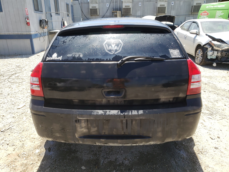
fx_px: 172
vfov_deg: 53.1
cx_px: 114
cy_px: 86
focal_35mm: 26
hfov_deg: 67.3
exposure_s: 1/1000
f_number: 1.5
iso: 50
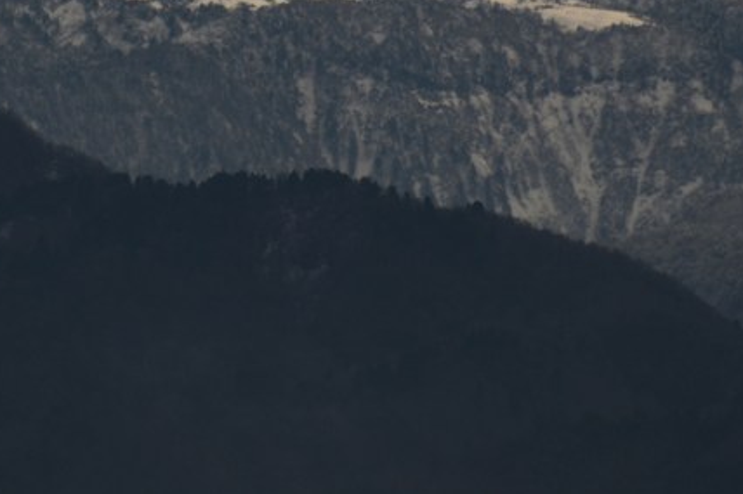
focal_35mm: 1075
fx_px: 22177
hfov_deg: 1.9
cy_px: -88
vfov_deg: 1.3
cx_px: 224
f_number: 5.6
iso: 200
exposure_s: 1/2000
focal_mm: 300
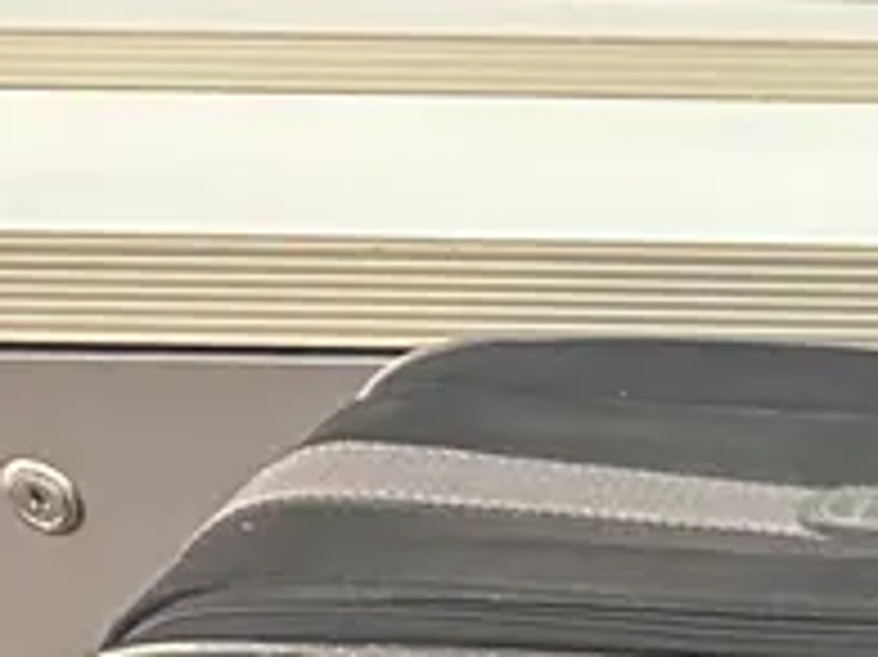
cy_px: 1526
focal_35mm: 126
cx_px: 2193
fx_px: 3194
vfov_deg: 10.3
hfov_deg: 12.1
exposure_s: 1/50
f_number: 1.78
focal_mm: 6.86
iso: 640
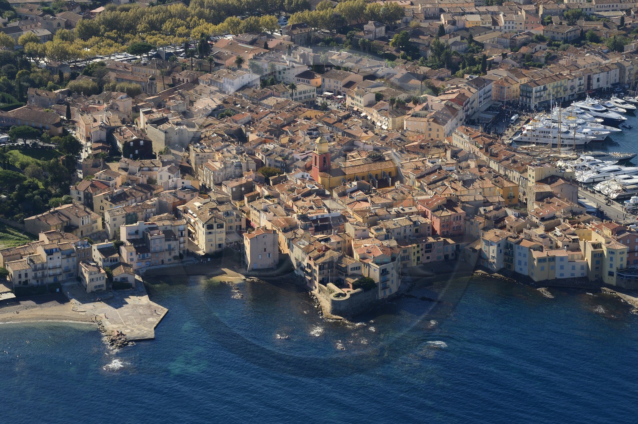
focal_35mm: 112
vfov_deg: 12.2
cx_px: 319
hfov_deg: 18.3
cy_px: 212
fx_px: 1983
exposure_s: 1/1600
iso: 800
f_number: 9
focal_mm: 112
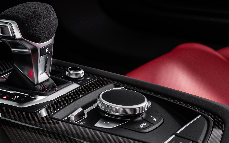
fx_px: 942
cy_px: 99
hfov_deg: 13.8
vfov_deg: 8.7
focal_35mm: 151
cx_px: 76
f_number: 10
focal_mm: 105
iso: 250
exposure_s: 6
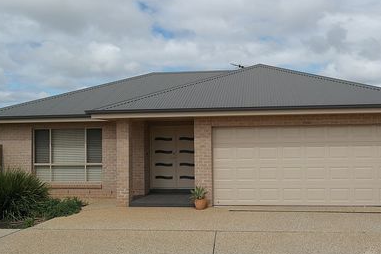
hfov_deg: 51.8
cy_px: 120
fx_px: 392
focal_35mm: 37
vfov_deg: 35.9
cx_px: 207
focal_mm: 20
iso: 100
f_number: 8
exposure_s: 1/400
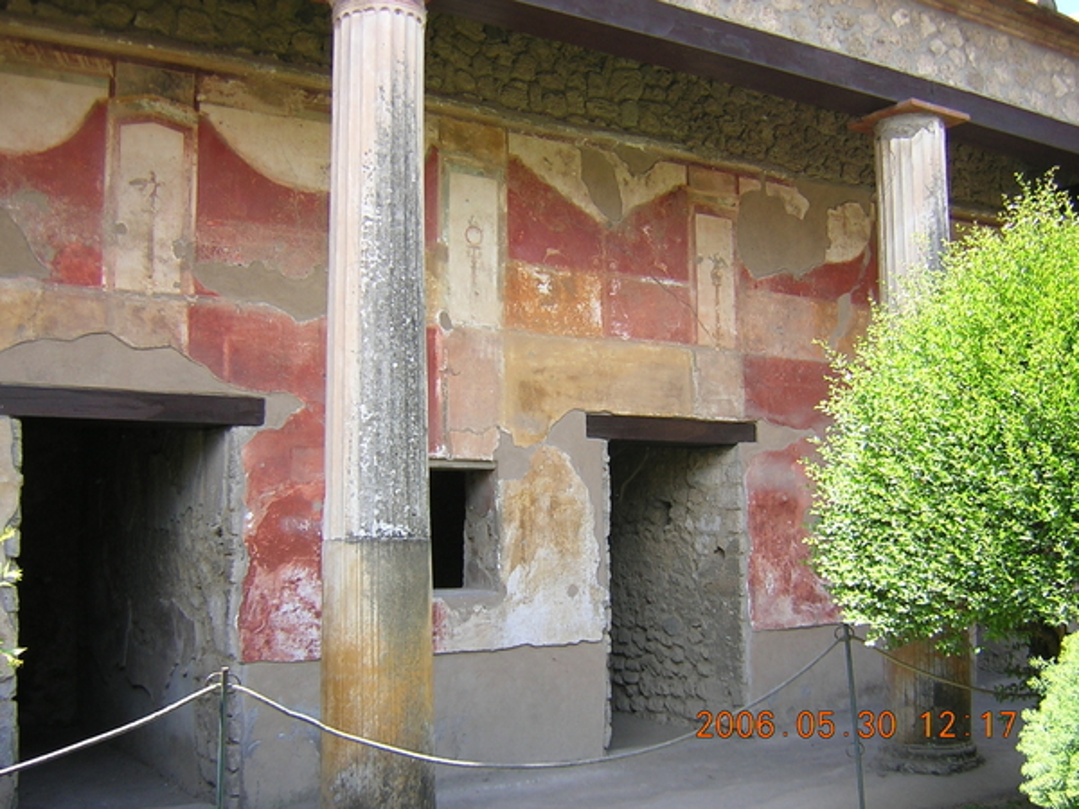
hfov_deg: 51.4
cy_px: 404
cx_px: 540
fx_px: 1122
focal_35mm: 36
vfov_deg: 39.7
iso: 100
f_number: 2.6
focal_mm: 4.7
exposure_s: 1/184
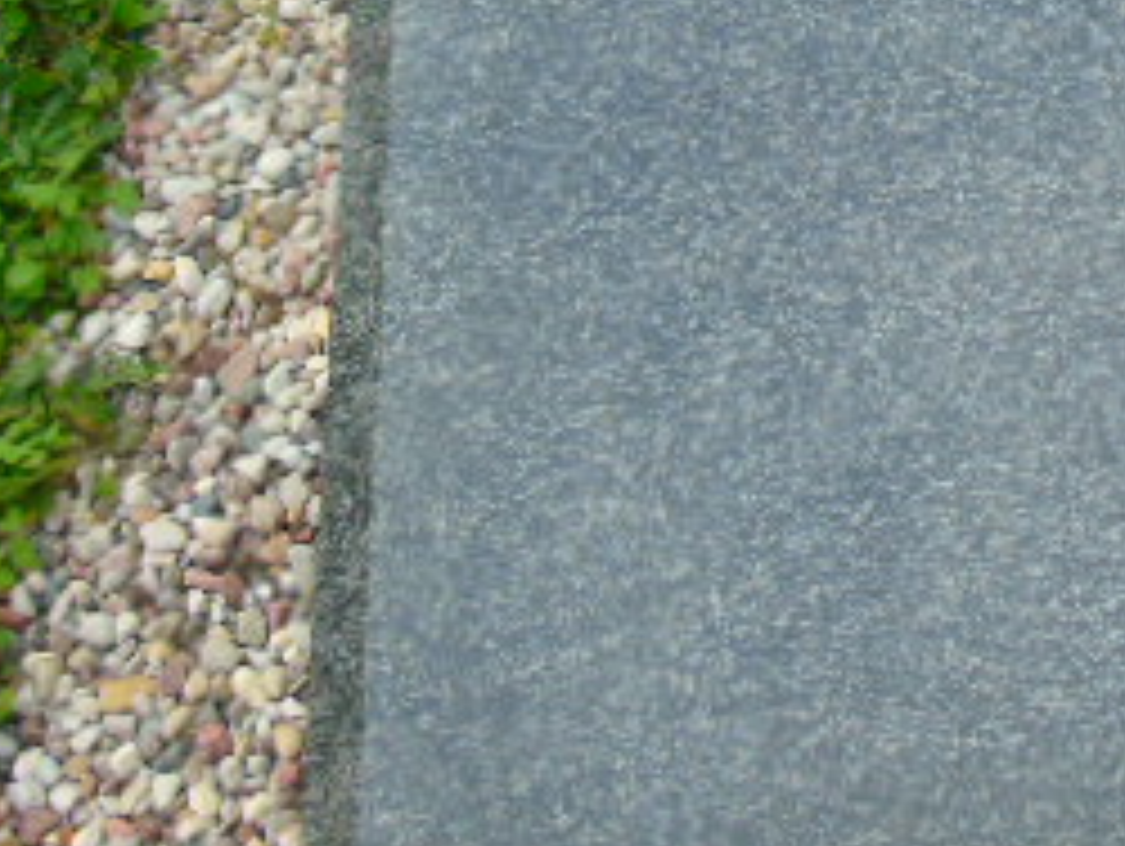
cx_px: 963
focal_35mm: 64
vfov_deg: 22.1
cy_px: -9
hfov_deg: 29.3
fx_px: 2082
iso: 80
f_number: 3.4
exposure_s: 1/125
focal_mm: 4.4
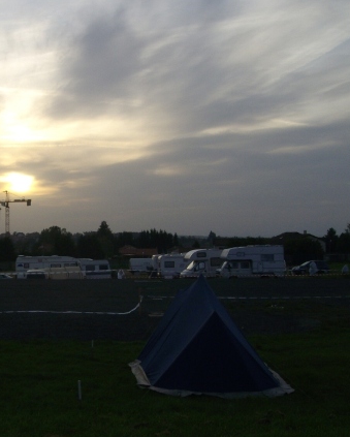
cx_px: 44
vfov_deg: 36.6
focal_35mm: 51
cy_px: 217
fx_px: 660
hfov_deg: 28.7
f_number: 4.8
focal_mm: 6
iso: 80
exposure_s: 1/320
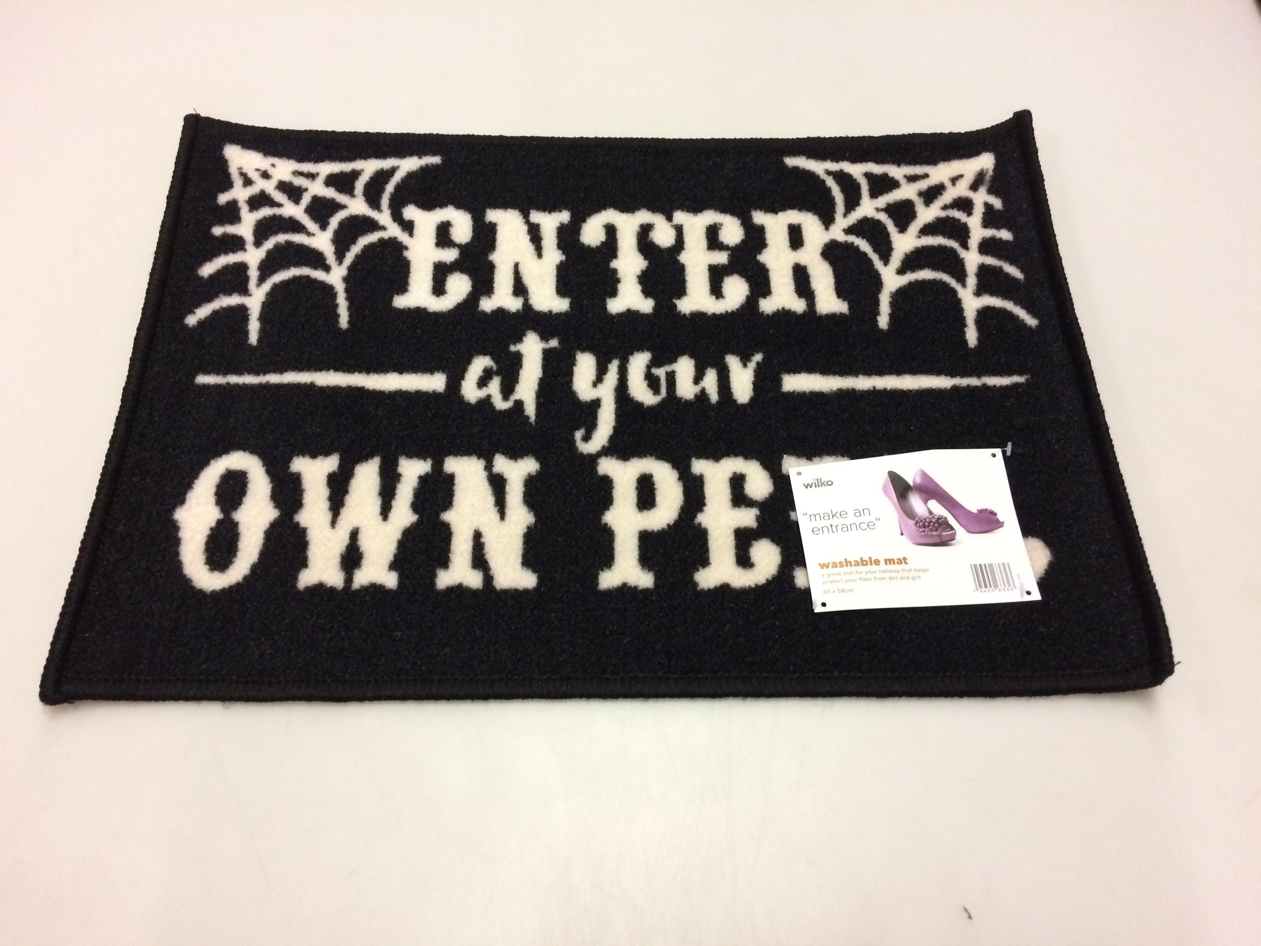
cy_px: 473
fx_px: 1056
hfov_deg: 61.7
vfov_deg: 48.2
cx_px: 630
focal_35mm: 29
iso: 320
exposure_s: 1/33
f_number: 2.2
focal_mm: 4.15
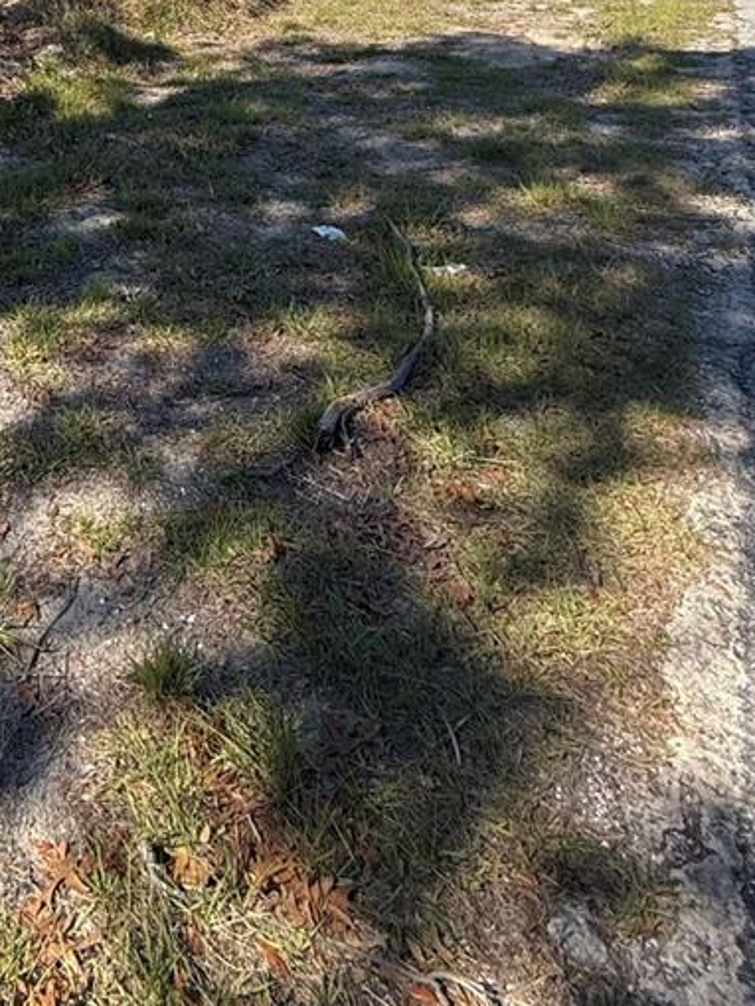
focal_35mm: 33
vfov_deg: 41.0
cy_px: -162
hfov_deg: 36.8
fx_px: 959
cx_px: -57
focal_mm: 2.22
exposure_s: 1/1368
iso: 50
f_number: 2.2
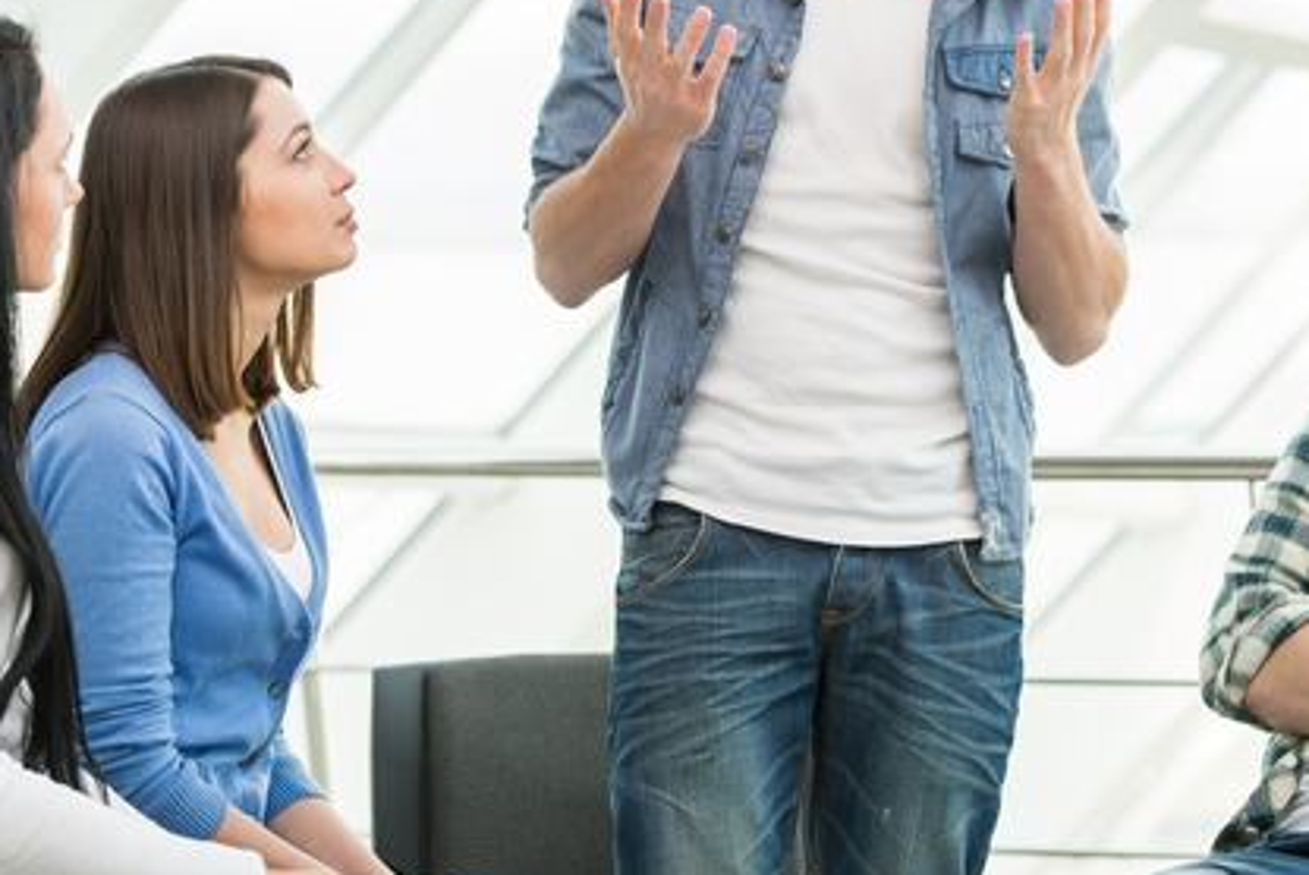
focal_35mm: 196
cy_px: 189
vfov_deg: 7.0
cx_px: 947
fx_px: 7131
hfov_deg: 10.5
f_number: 4
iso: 250
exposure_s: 1/160
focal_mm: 102
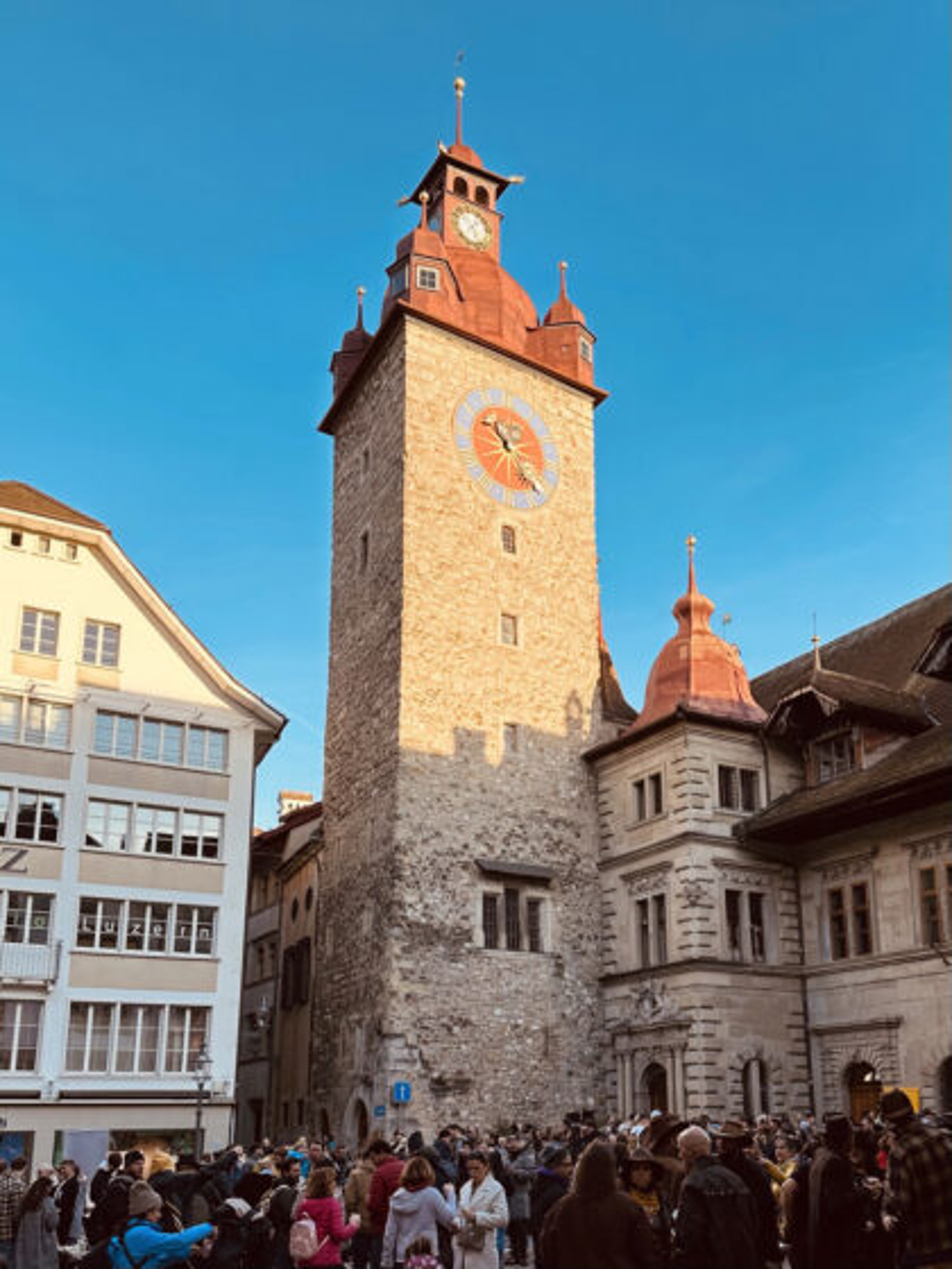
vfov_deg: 71.6
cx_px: 476
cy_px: 634
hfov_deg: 56.8
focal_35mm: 24
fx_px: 880
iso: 80
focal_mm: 6.86
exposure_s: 1/887
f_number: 1.78
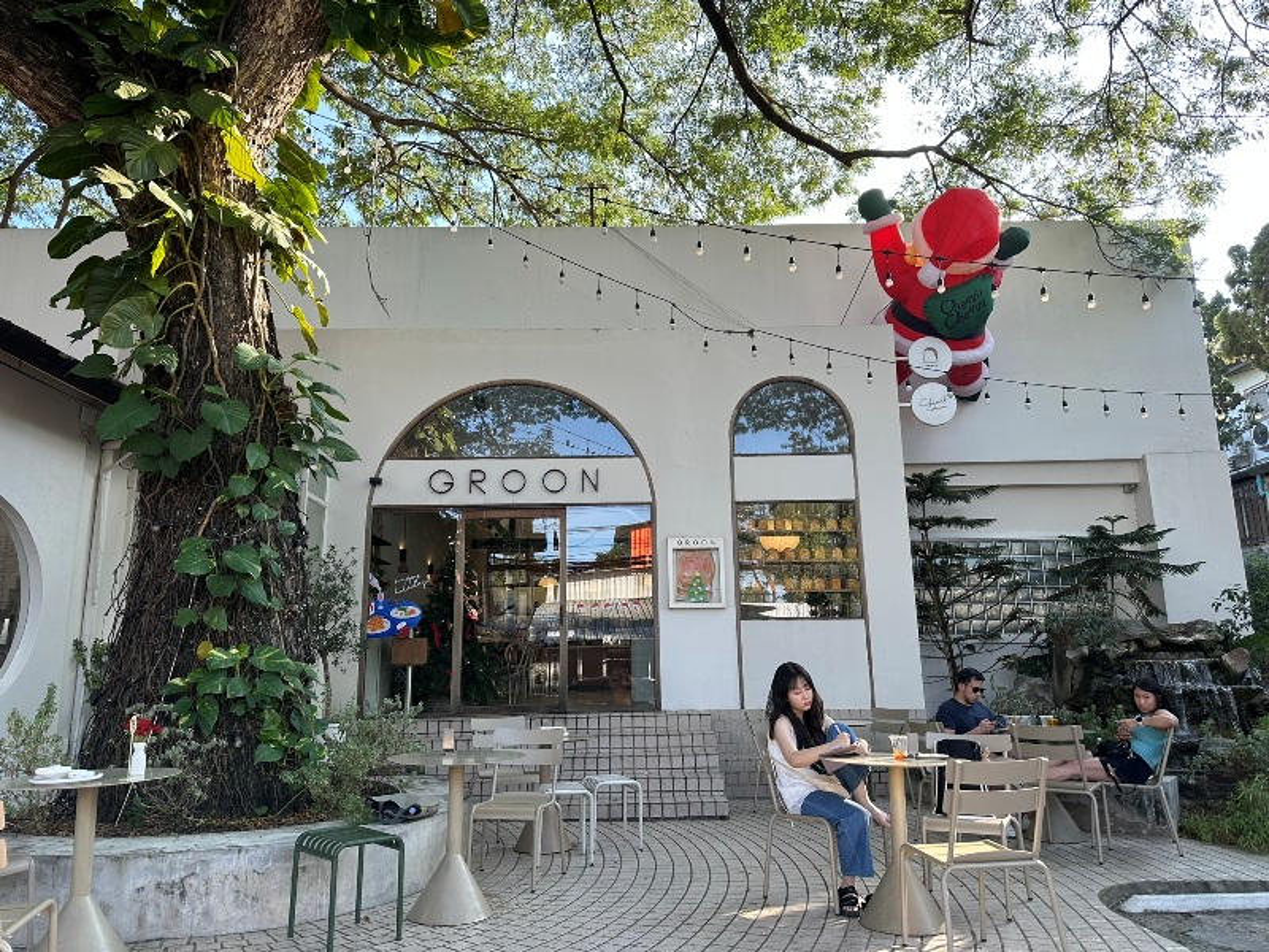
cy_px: 476
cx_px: 634
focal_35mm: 24
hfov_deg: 71.6
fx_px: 880
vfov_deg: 56.8
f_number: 1.78
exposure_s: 1/398
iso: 80
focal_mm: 6.86
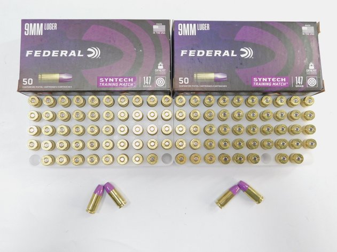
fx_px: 292
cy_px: 126
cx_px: 168
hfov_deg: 60.0
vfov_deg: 46.8
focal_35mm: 30
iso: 125
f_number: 3.2
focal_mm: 5.3
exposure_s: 1/160
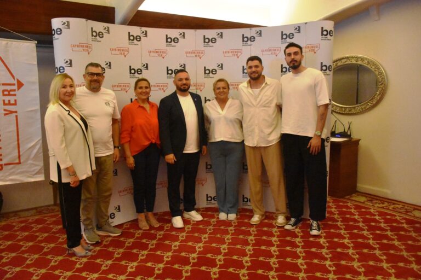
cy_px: 140
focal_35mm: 30
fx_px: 351
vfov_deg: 43.6
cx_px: 210
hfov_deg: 61.9
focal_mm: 20
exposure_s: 1/60
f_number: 3.5
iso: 10000
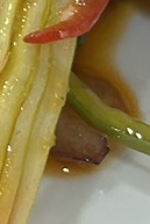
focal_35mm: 517
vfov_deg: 3.9
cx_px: -258
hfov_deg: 2.6
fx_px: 3225
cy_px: -356
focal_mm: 6.86
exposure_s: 1/50
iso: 160
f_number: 1.78
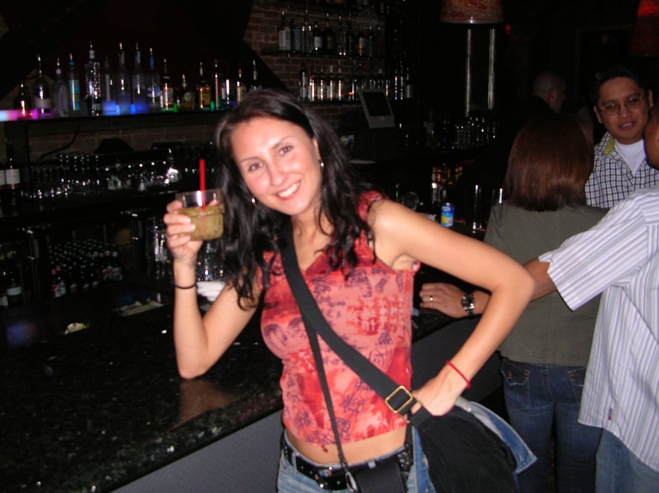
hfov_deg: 52.7
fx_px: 666
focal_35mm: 35
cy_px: 246
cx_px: 330
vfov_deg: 40.6
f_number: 2.8
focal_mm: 5.8
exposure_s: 1/60.1
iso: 71
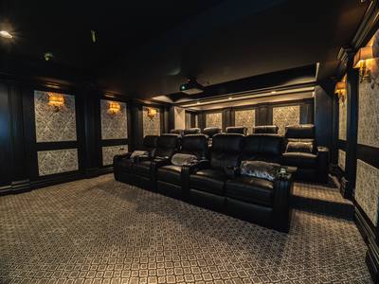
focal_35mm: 14
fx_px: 153
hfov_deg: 102.1
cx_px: 190
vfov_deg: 85.7
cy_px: 142
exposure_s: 1.6
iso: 64
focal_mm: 7
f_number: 7.1
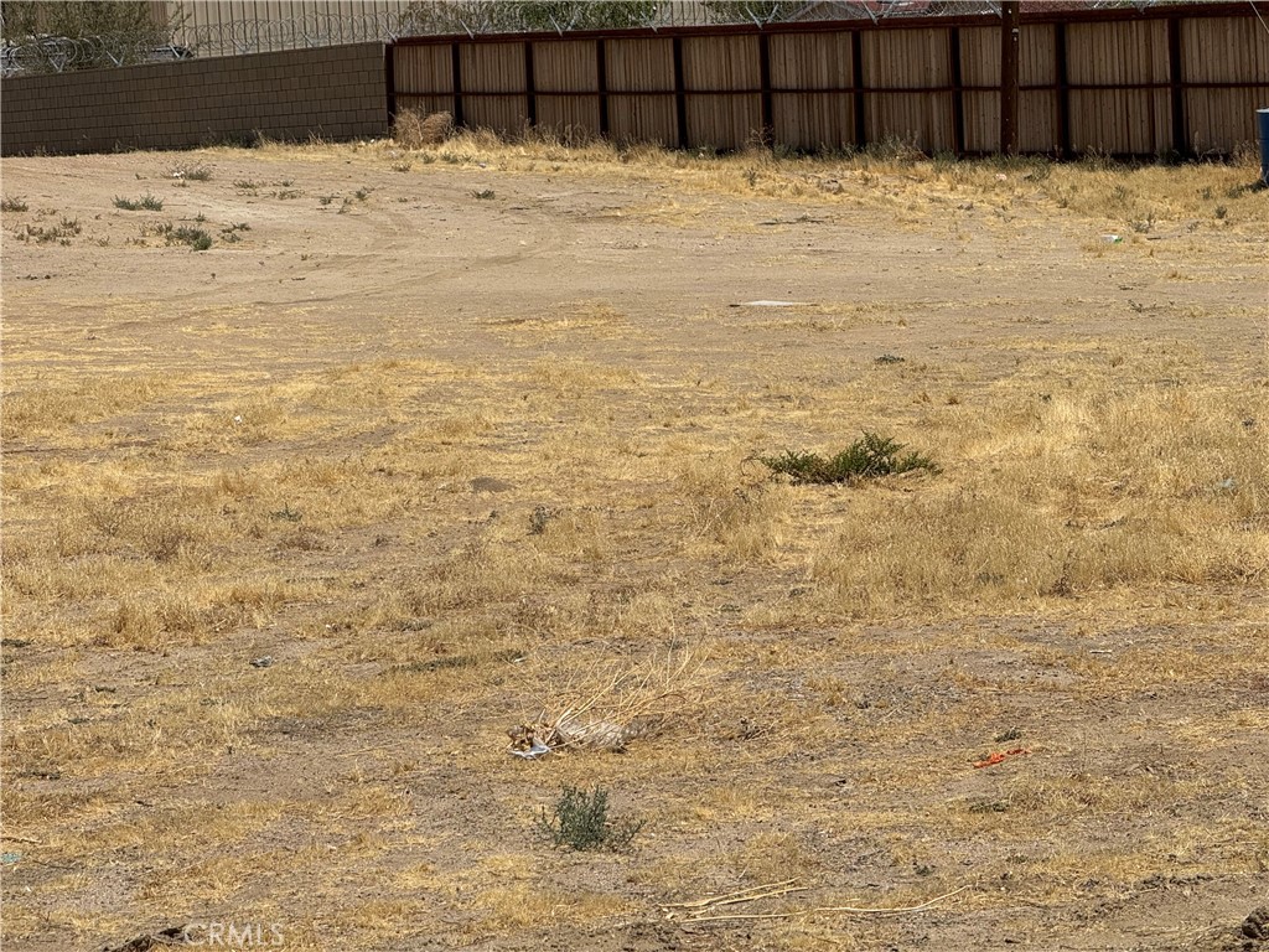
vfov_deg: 12.3
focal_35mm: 120
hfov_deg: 16.4
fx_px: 4399
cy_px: 476
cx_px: 634
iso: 50
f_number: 2.8
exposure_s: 1/2817
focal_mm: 15.66
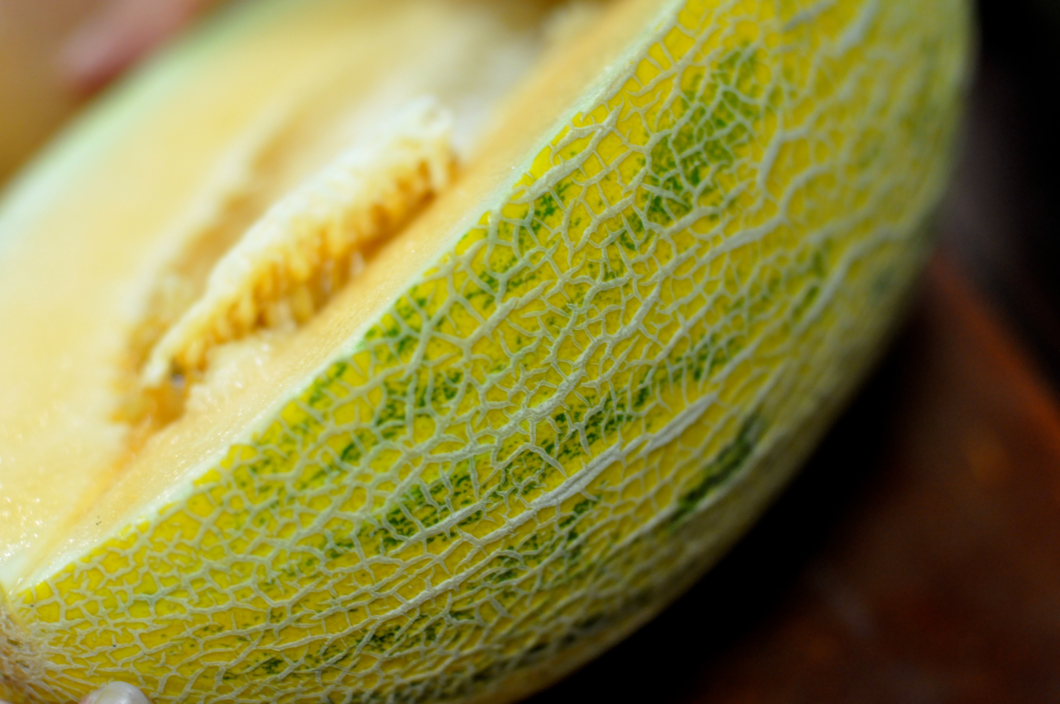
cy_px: 352
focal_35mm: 75
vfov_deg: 18.1
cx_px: 530
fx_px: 2206
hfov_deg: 27.0
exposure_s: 1/30
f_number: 2.8
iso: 800
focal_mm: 50
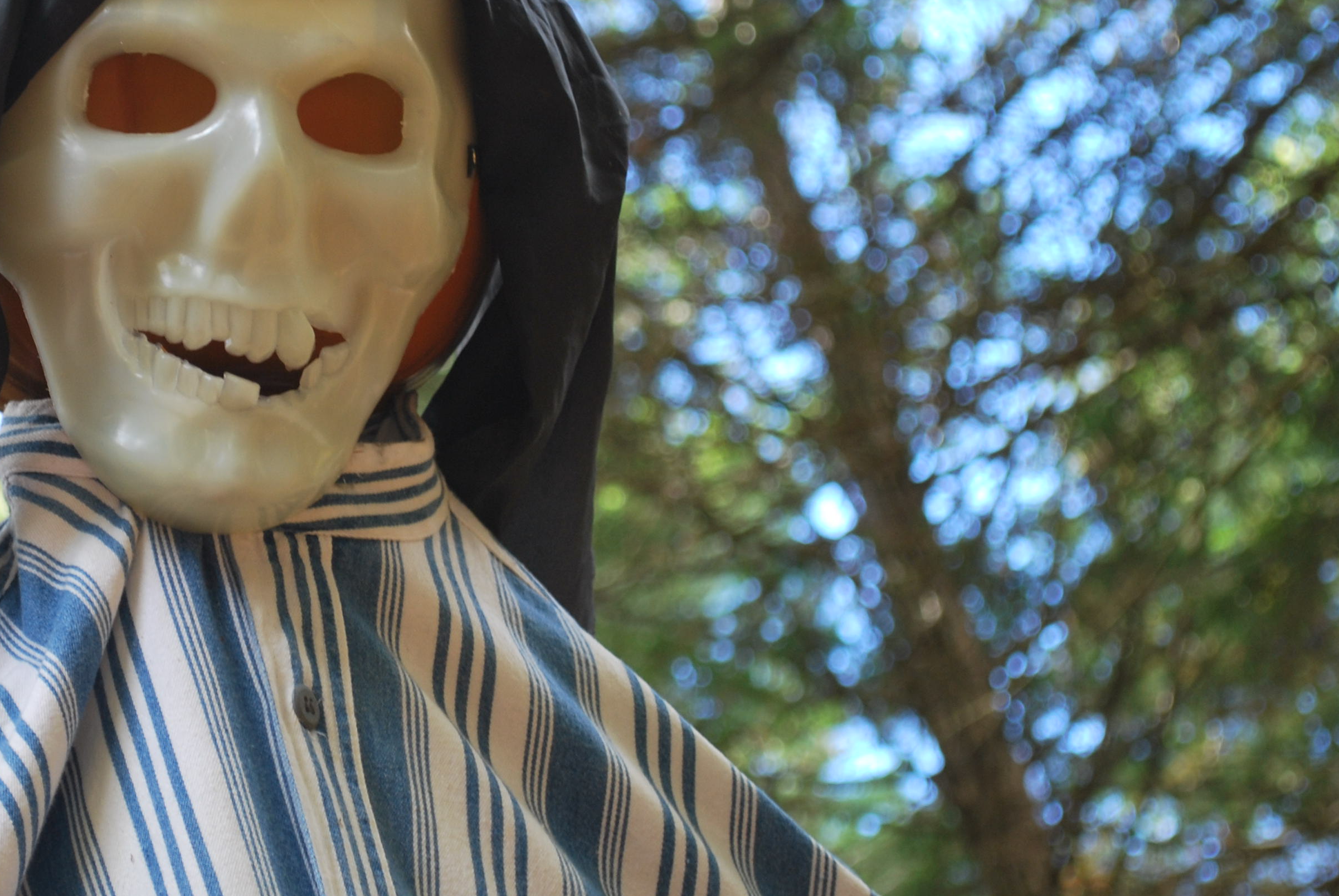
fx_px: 4320
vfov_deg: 11.8
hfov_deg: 17.5
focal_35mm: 116
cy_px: 351
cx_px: 271
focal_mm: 48
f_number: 5.6
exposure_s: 1/40
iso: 200
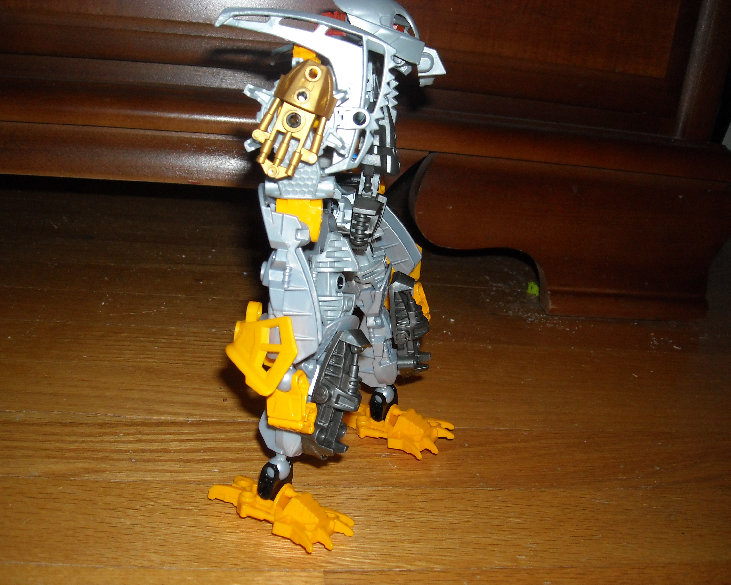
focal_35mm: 37
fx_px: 800
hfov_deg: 49.1
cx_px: 357
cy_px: 293
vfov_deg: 40.1
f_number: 2.8
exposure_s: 1/60
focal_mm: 5.7
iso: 200
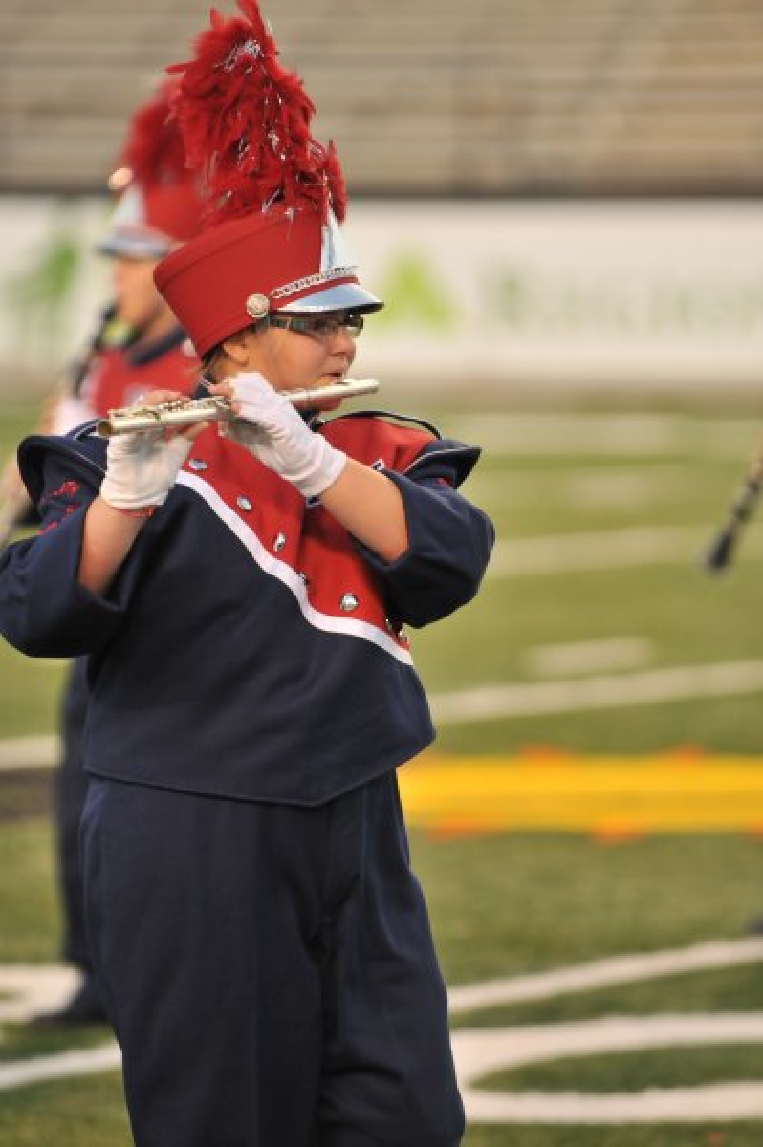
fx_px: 9553
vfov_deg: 6.9
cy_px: 574
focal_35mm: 300
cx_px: 382
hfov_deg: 4.6
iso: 800
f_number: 2.8
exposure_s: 1/400
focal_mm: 200
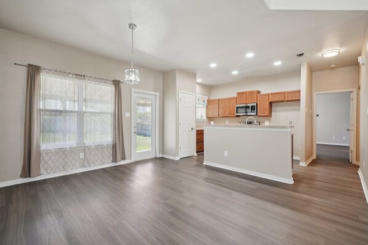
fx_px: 164
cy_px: 120
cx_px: 187
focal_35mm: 16
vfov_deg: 73.7
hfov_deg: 96.7
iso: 800
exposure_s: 1/30
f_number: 8
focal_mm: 15
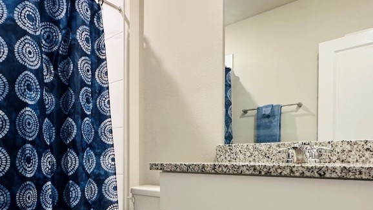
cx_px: 181
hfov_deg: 69.8
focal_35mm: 27
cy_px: 165
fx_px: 267
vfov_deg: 41.2
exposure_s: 1/60
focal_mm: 2.22
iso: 320
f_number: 2.2
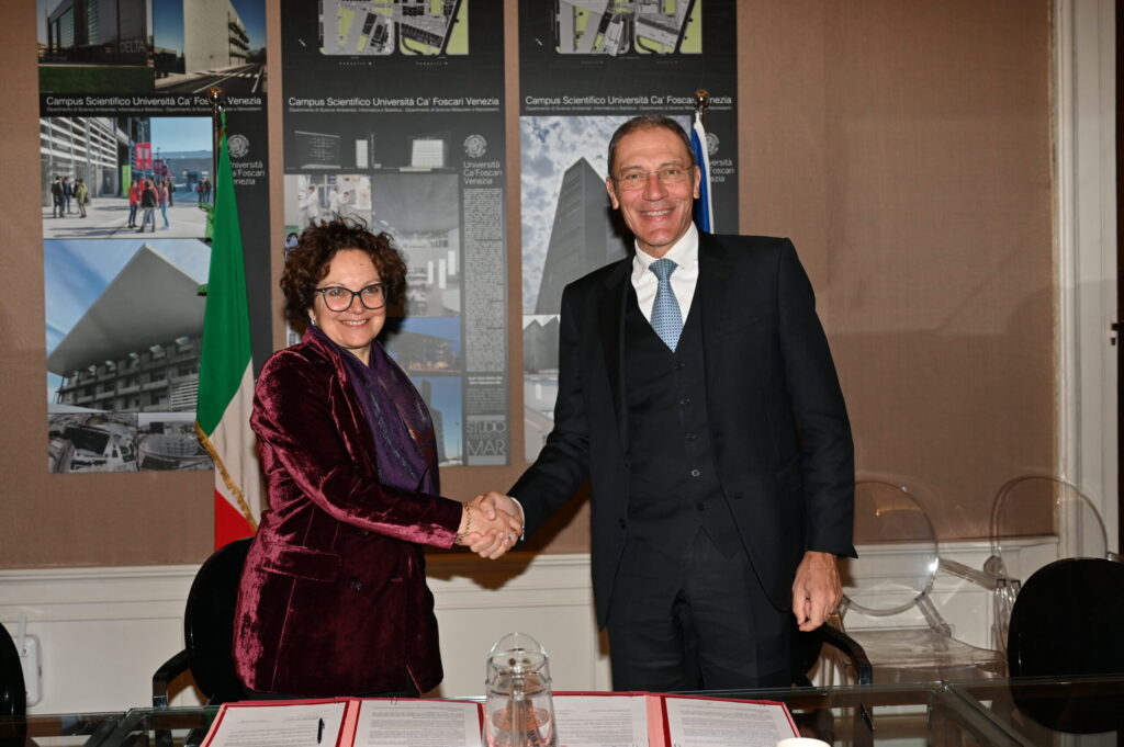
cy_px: 374
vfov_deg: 33.3
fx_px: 1248
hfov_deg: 48.5
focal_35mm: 40
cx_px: 562
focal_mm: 40
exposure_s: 1/200
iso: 500
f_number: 4
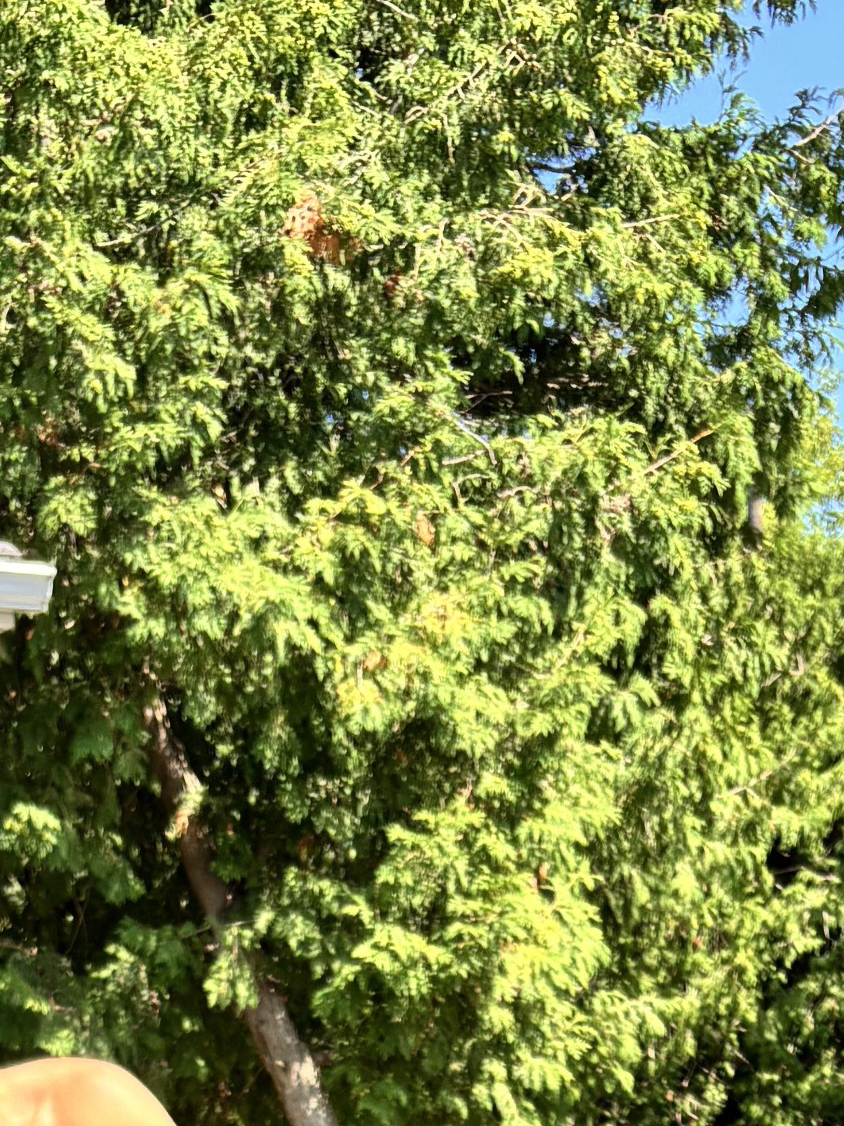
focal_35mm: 89
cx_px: 388
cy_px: 1808
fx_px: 2893
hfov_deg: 16.6
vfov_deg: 18.7
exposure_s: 1/608
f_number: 1.6
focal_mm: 5.96
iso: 50
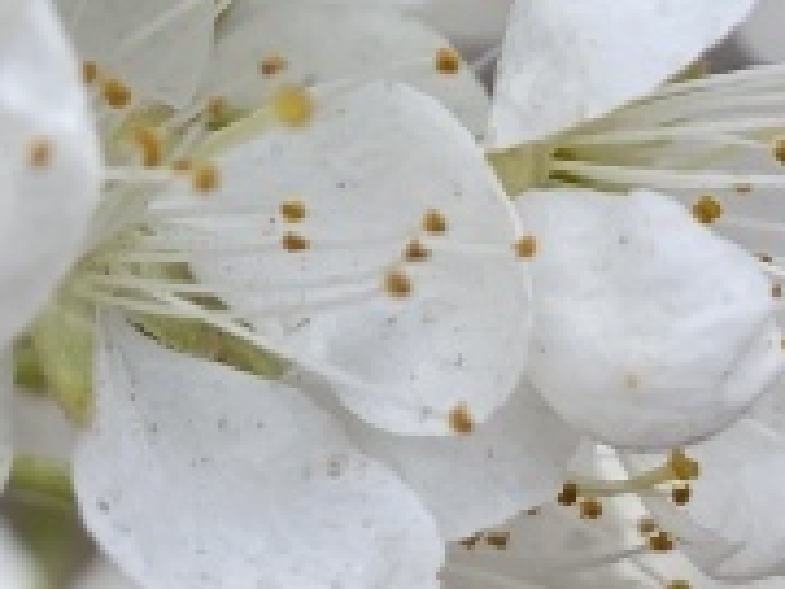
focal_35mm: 148
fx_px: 3356
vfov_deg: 9.8
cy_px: -240
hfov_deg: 13.1
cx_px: -57
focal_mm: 4.25
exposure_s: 1/539
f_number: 1.8
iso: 32
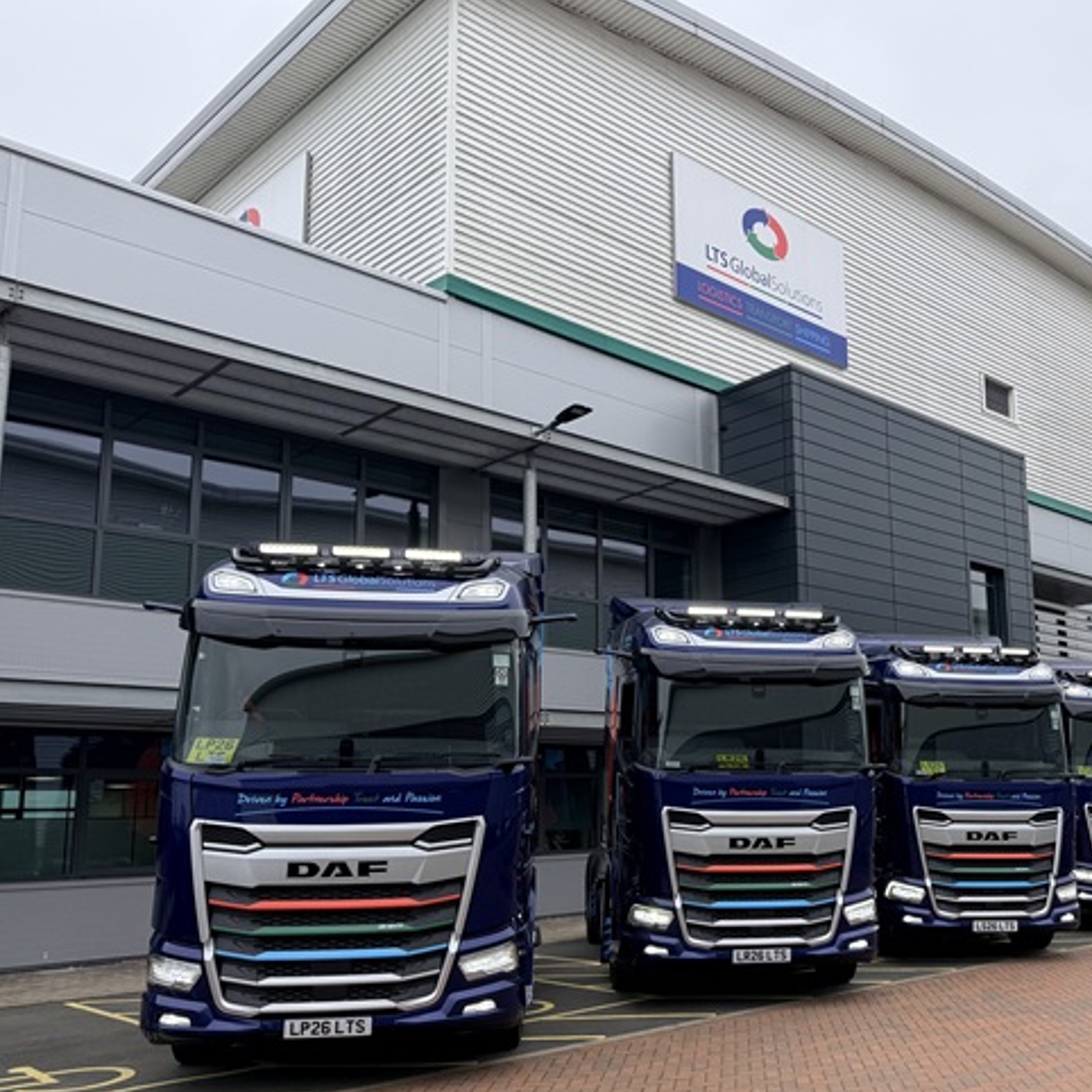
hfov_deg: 48.2
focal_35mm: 33
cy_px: 621
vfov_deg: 49.6
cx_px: 795
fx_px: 1178
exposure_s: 1/831
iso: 80
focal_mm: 6.76
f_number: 1.78
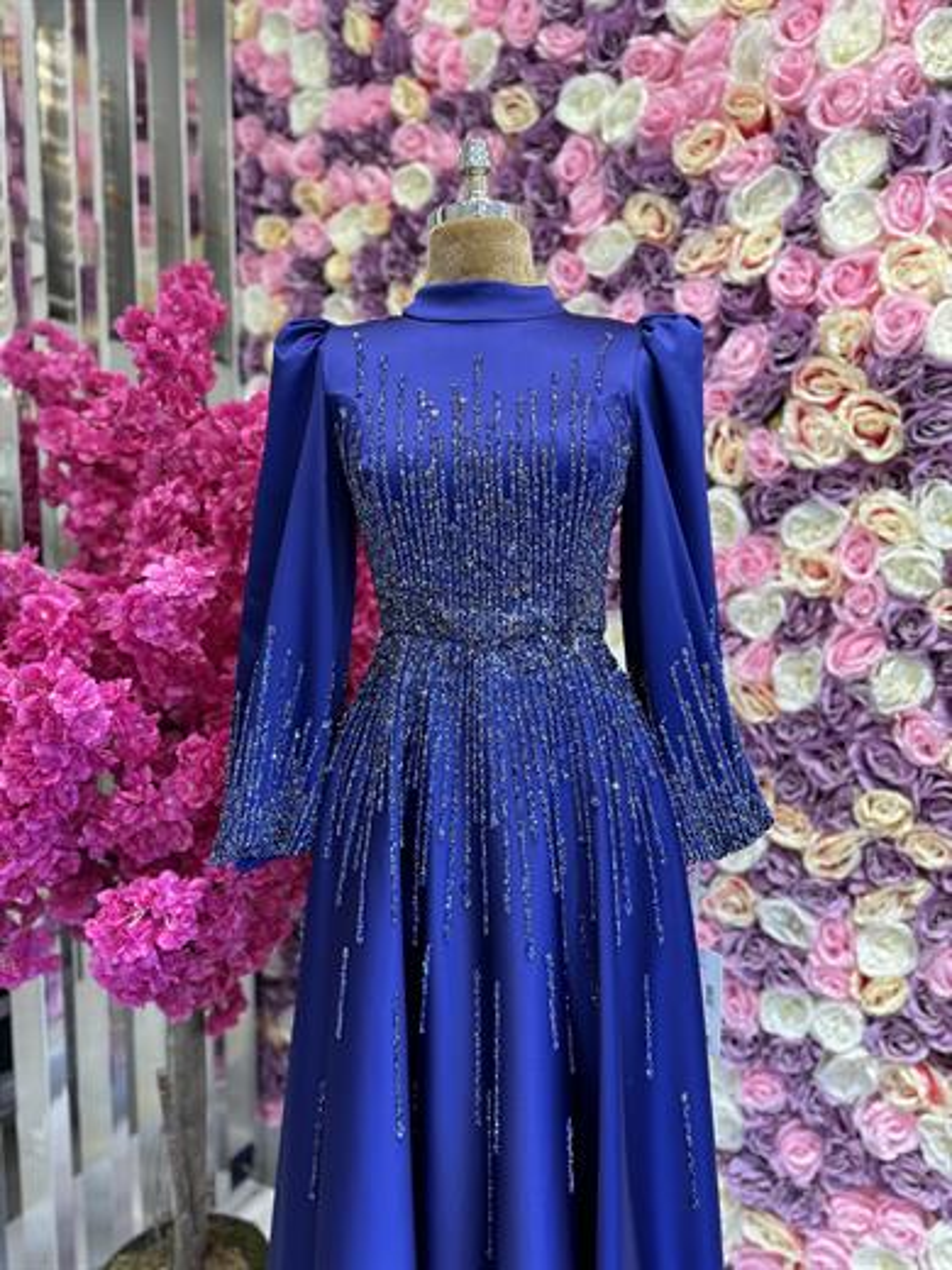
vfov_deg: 71.6
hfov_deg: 56.8
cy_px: 635
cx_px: 476
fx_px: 880
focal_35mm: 24
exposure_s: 1/100
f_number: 1.78
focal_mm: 6.86
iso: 80
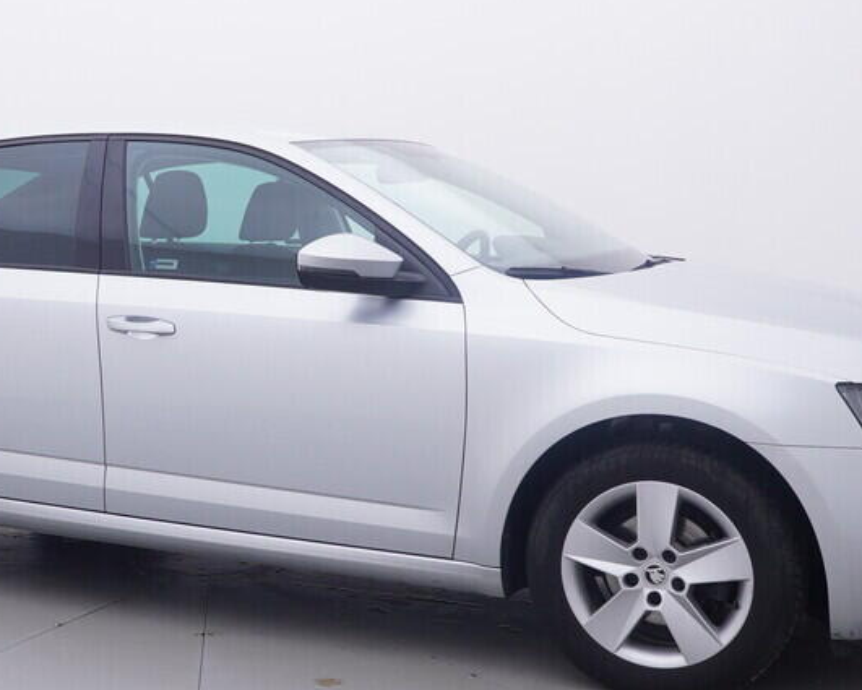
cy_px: 369
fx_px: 1461
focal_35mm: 57
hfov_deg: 32.2
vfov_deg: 26.6
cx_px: 211
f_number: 5
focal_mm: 15
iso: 200
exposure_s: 1/80
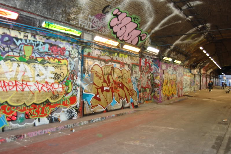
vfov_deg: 43.5
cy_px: 77
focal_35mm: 30
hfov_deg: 62.0
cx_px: 116
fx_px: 192
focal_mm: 20
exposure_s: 1/8
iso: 400
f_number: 3.8
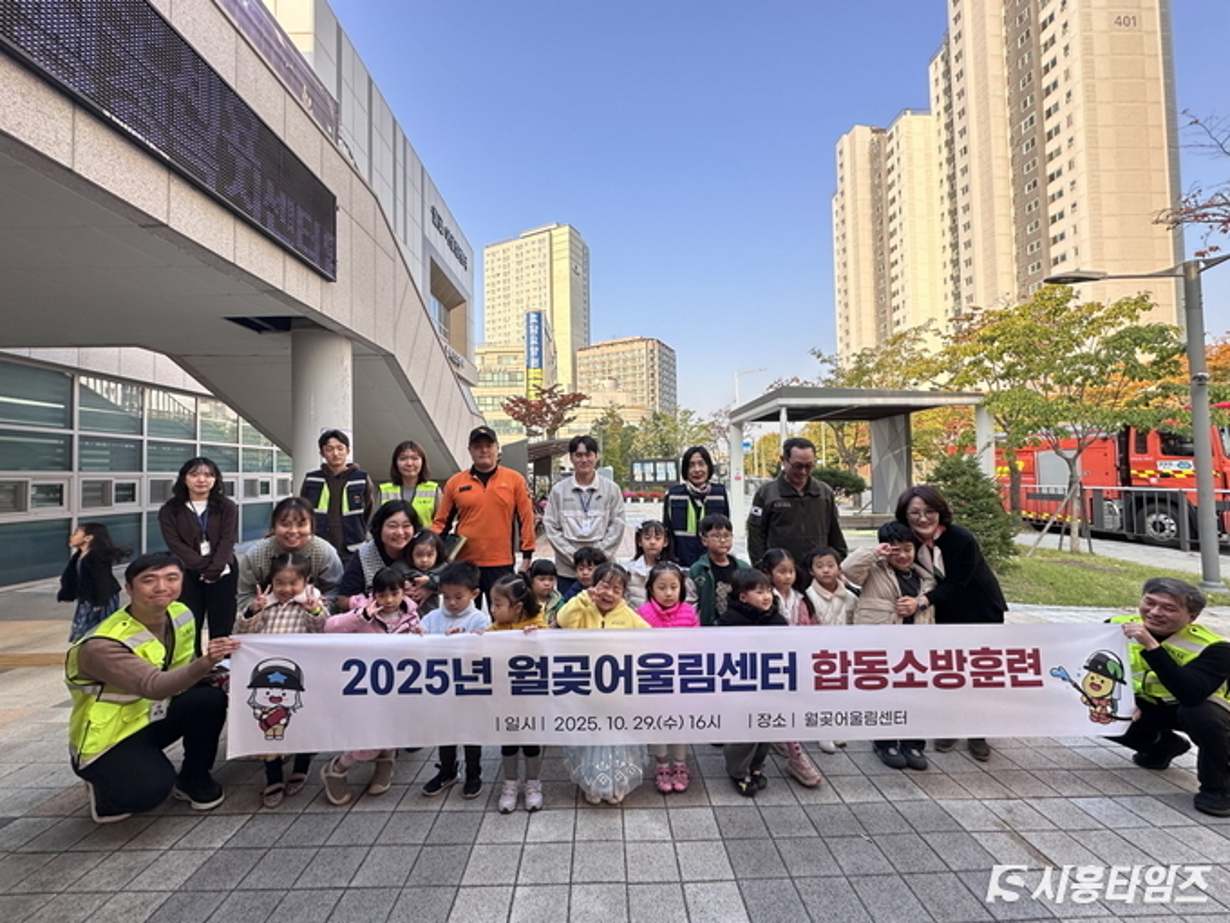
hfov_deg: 102.1
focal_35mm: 14
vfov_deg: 85.7
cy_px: 462
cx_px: 615
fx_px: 497
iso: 40
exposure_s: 1/263
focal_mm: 2.22
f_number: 2.2
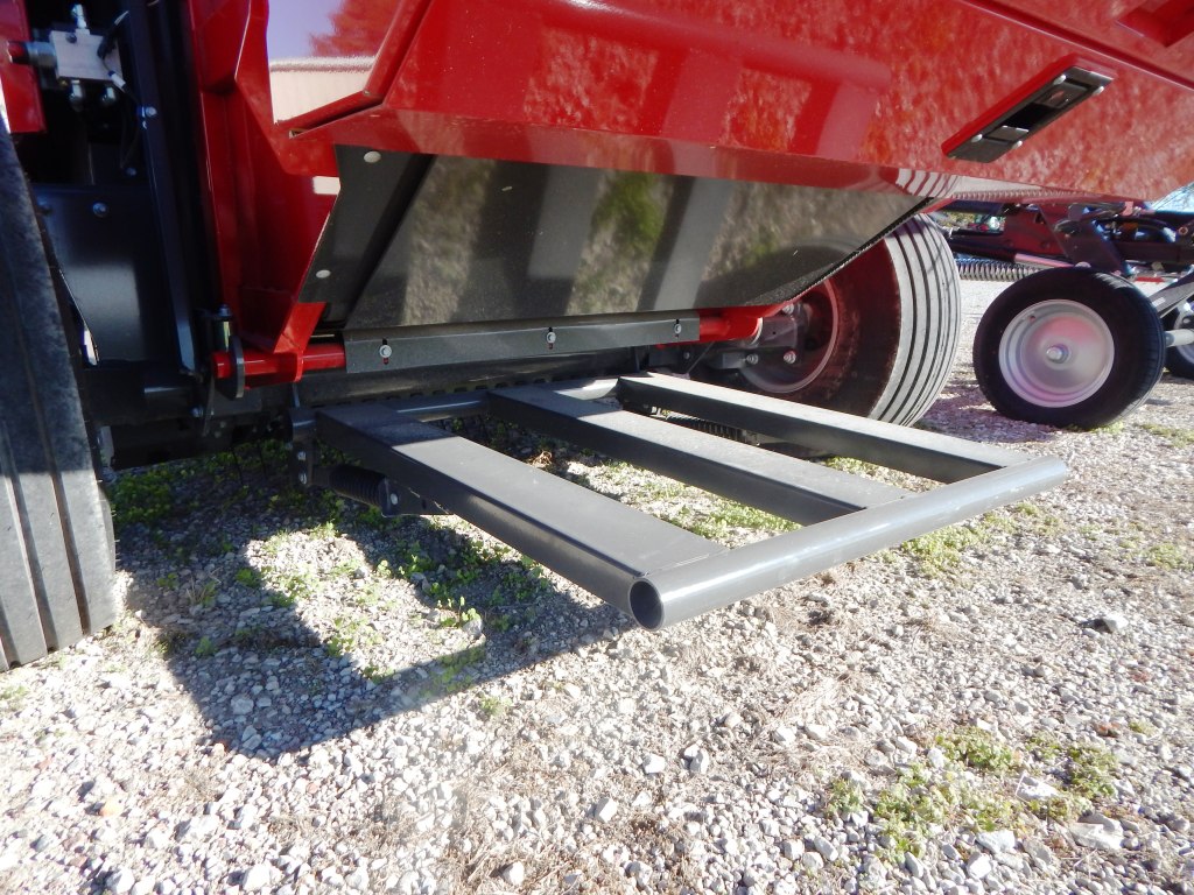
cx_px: 597
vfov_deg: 61.1
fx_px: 759
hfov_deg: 76.4
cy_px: 448
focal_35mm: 22
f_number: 3
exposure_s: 1/640
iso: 125
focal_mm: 4
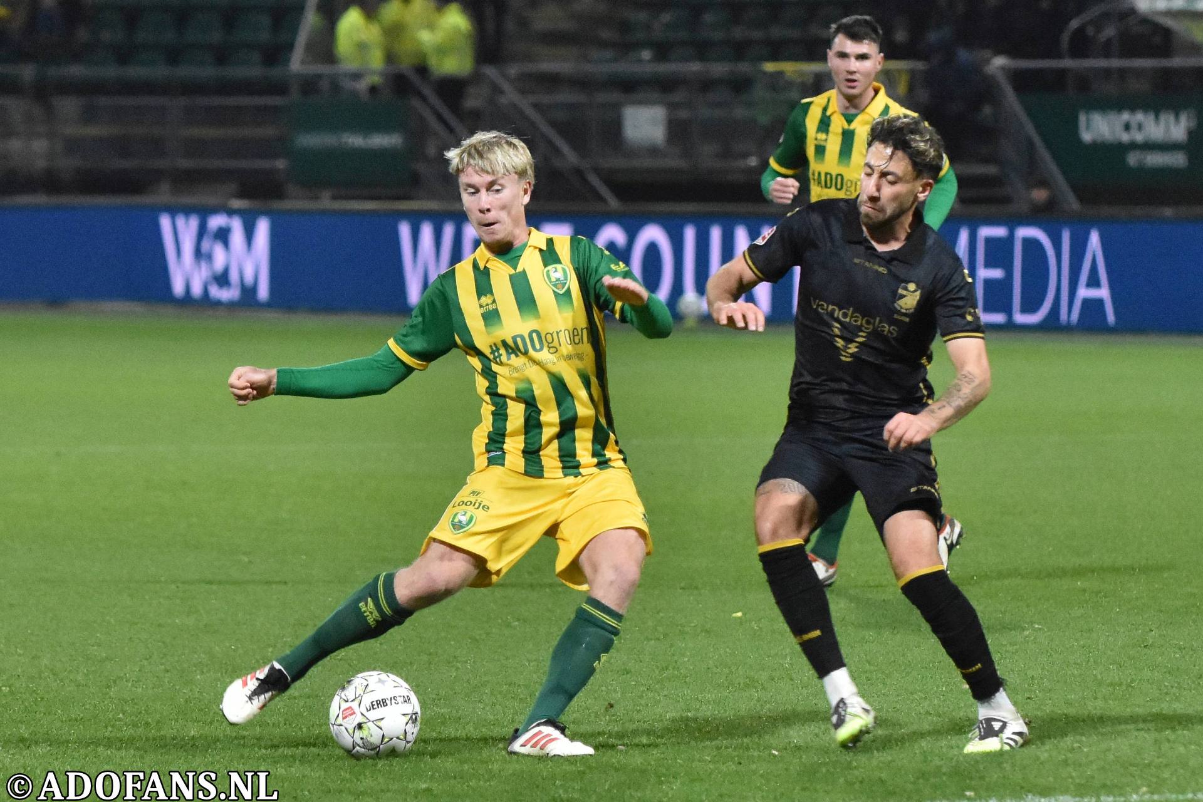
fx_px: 6015
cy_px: 401
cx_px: 602
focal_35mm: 180
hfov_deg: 11.4
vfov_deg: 7.6
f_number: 2.8
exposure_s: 1/800
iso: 3200
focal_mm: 120
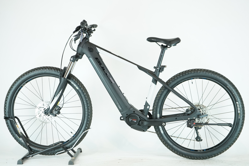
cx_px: 124
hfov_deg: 31.9
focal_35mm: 63
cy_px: 83
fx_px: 436
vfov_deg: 21.6
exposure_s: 1/200
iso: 2000
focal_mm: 63
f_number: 5.6
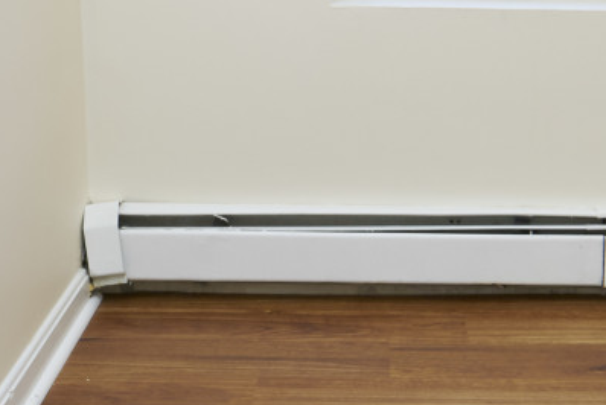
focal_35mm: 72
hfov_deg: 28.0
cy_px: 122
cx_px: 346
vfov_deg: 18.9
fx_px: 1213
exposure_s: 1/8
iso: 320
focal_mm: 14
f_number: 7.1
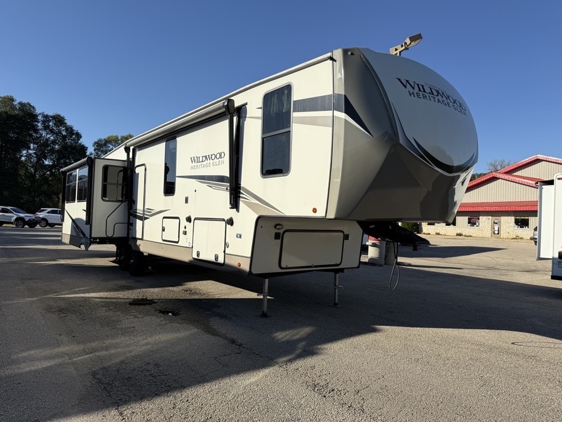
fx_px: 390
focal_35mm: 24
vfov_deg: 56.8
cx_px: 281
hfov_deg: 71.6
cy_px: 211
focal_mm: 6.76
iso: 80
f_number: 1.78
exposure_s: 1/5714
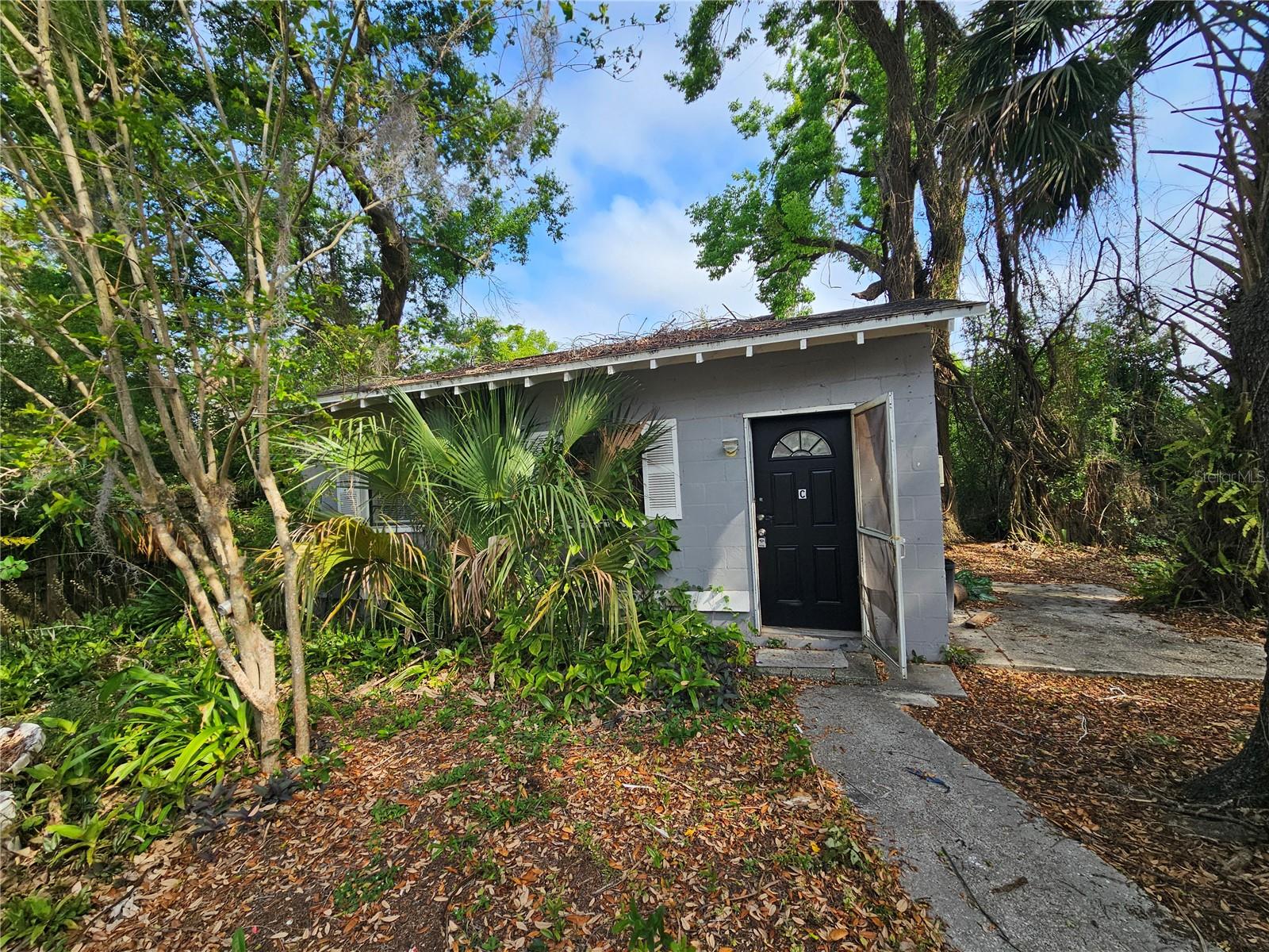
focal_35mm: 13
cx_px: 634
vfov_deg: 89.9
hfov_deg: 106.2
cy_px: 476
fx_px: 477
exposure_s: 1/854
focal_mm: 2.2
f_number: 2.2
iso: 50
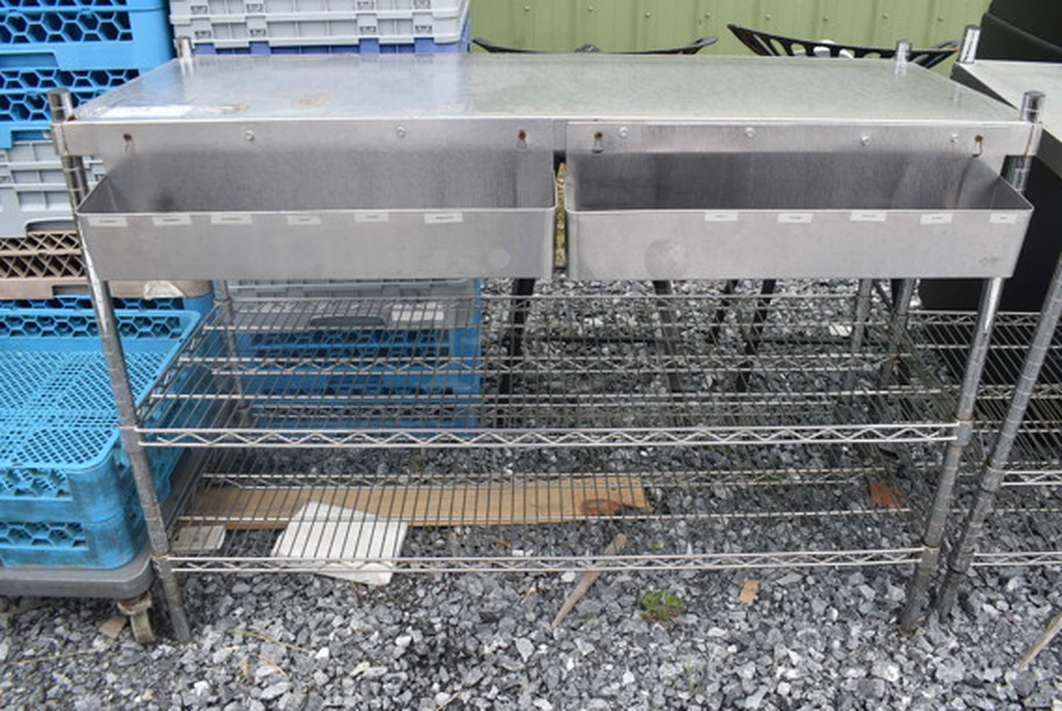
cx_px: 557
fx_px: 856
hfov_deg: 63.6
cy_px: 335
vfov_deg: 45.0
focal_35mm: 29
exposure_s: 1/160
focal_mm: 18
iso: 200
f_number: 6.3
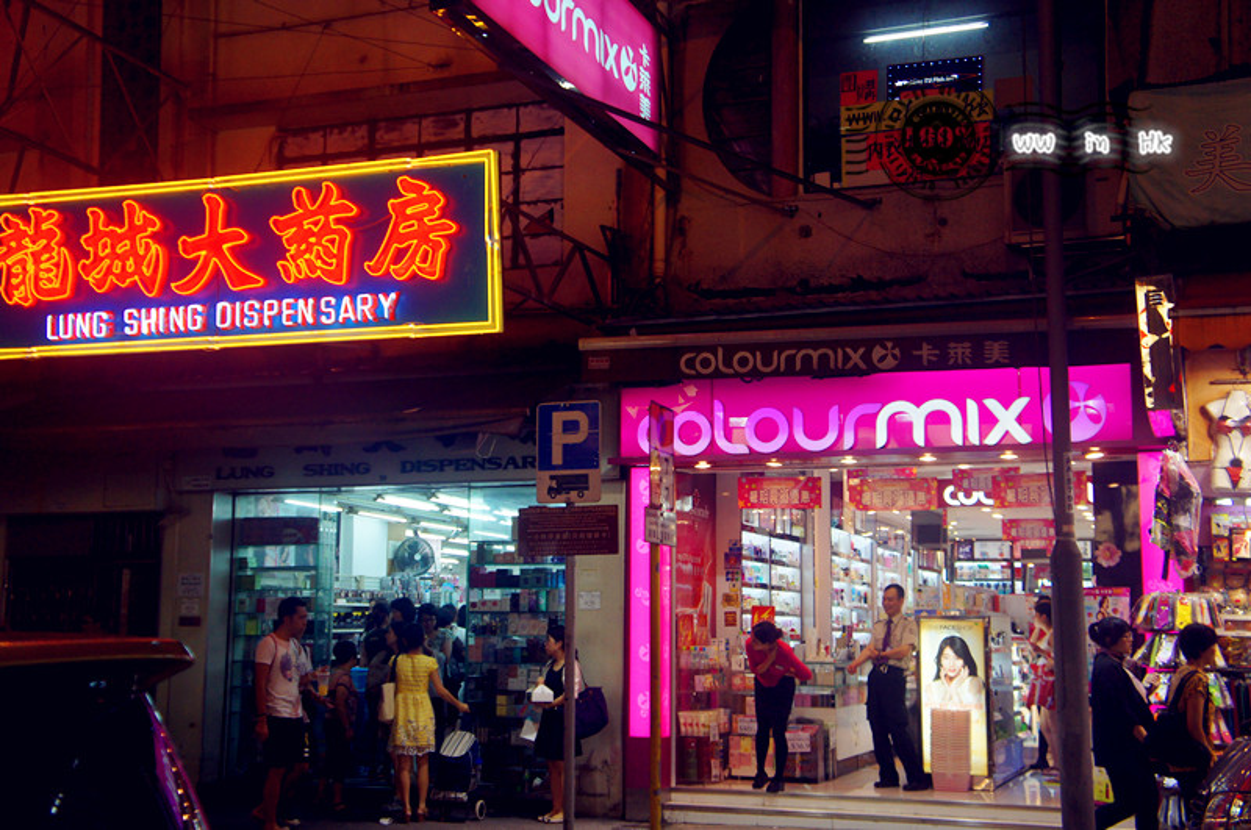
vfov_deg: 29.8
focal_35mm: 45
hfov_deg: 43.7
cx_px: 626
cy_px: 415
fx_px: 1562
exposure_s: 1/160
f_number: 4
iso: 640
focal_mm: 30
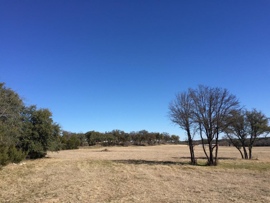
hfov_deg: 61.7
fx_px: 226
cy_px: 102
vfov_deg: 48.2
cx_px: 135
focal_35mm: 29
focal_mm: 4.15
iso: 32
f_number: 2.2
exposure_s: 1/2326
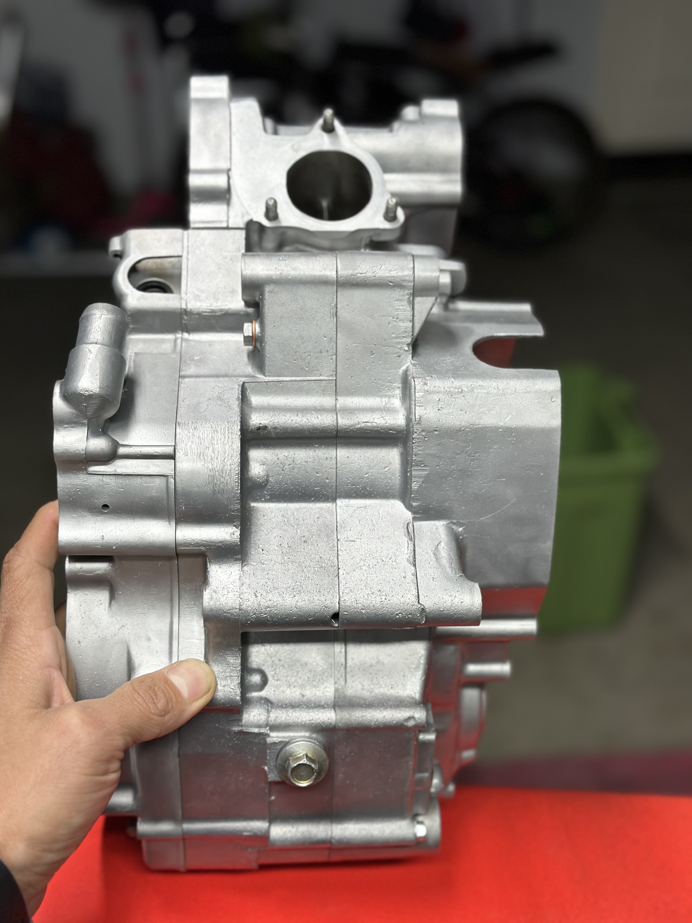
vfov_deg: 39.7
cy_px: 462
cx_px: 346
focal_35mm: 48
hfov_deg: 30.3
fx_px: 1279
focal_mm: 6.86
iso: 80
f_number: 1.78
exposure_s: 1/120
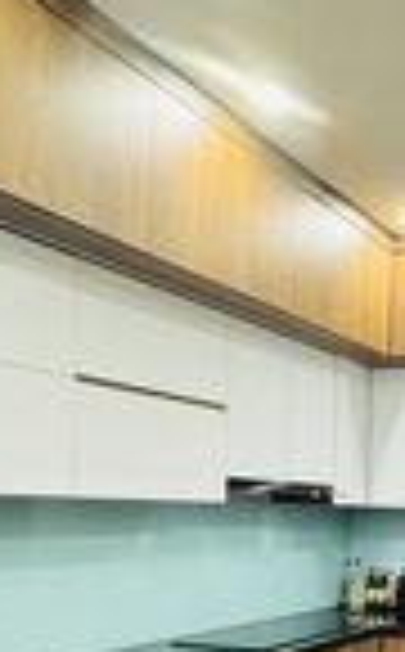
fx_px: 728
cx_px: 626
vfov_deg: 45.1
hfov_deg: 23.8
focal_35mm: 41
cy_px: 549
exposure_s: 1/50
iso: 320
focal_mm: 2.22
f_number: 2.2
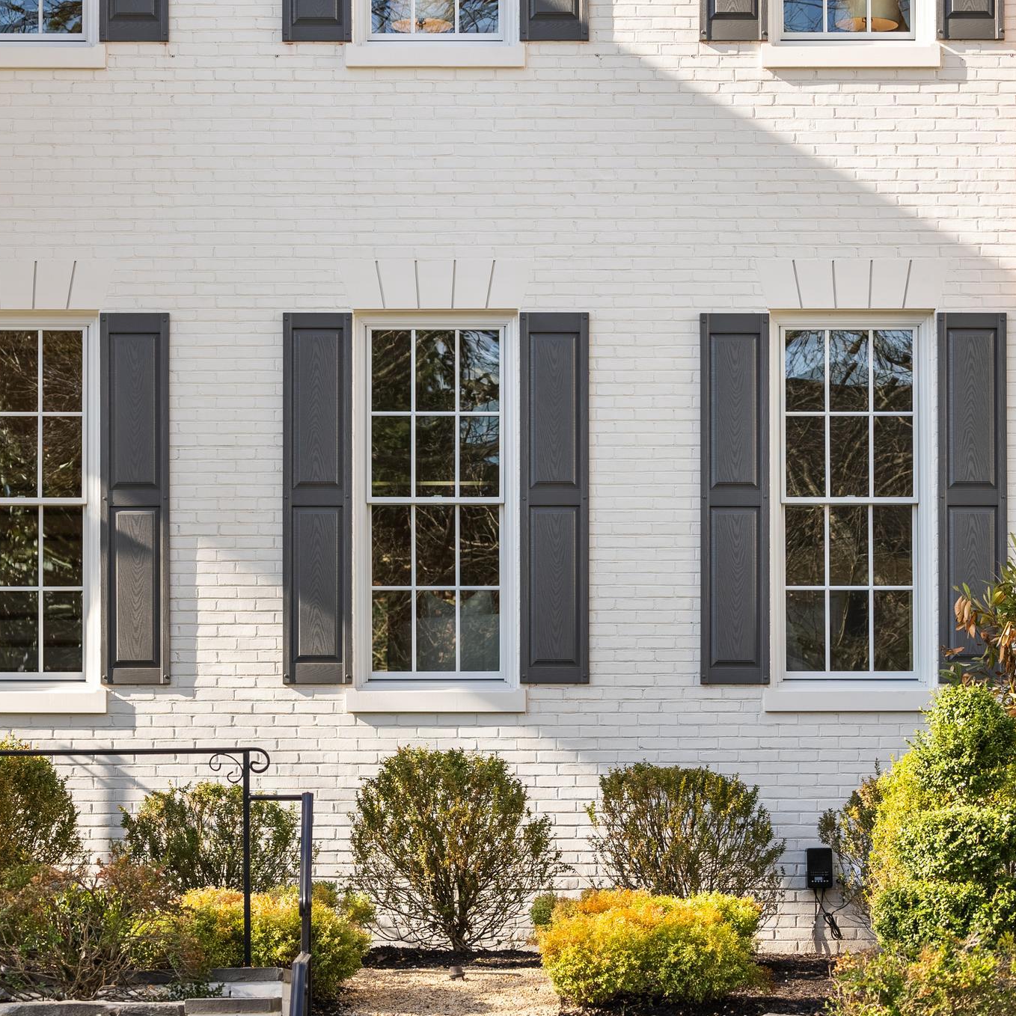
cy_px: 511
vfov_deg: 16.0
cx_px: 408
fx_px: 3619
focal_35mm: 109
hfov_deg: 16.0
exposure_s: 1/320
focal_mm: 85
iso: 100
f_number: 5
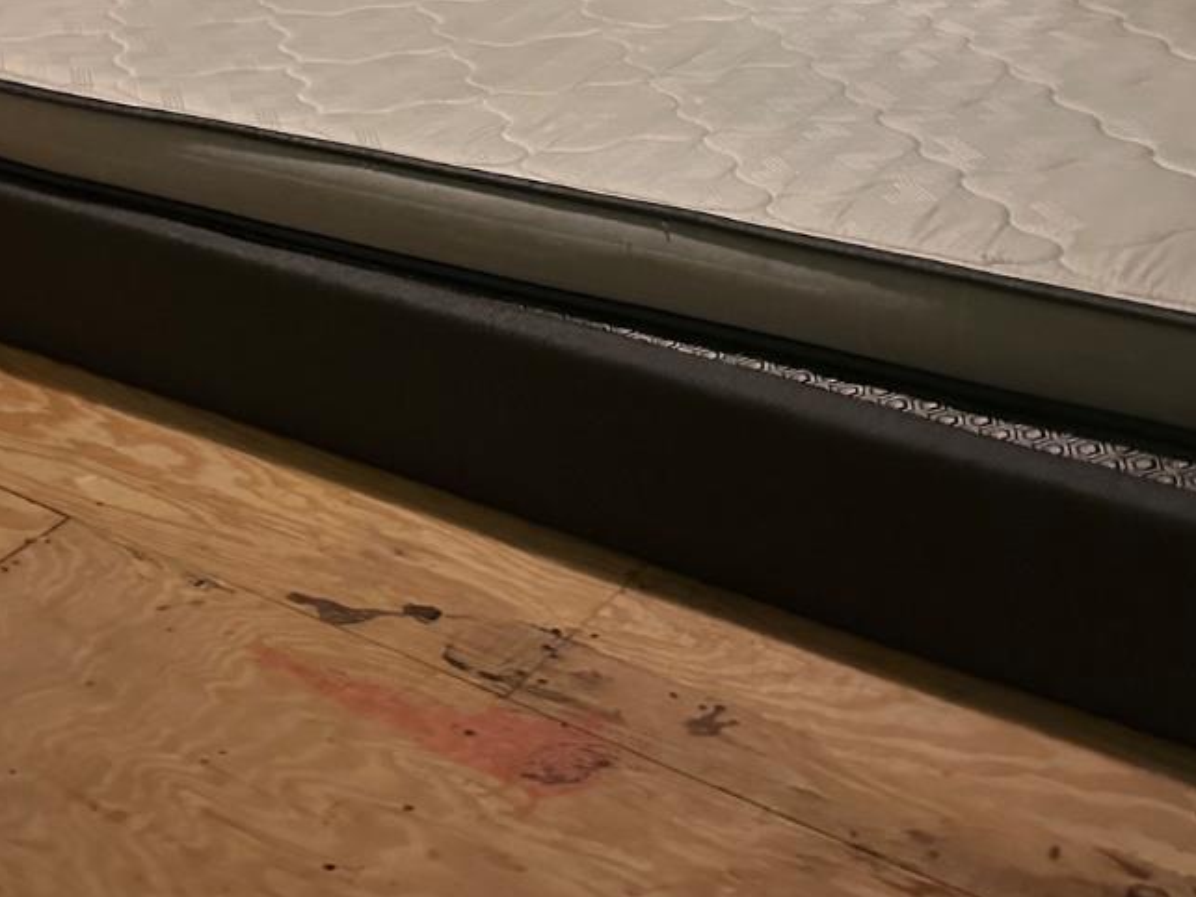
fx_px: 1934
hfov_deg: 34.3
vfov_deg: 24.3
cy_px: -92
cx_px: 525
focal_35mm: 56
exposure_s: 1/30
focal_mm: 6.86
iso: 1250
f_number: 1.78
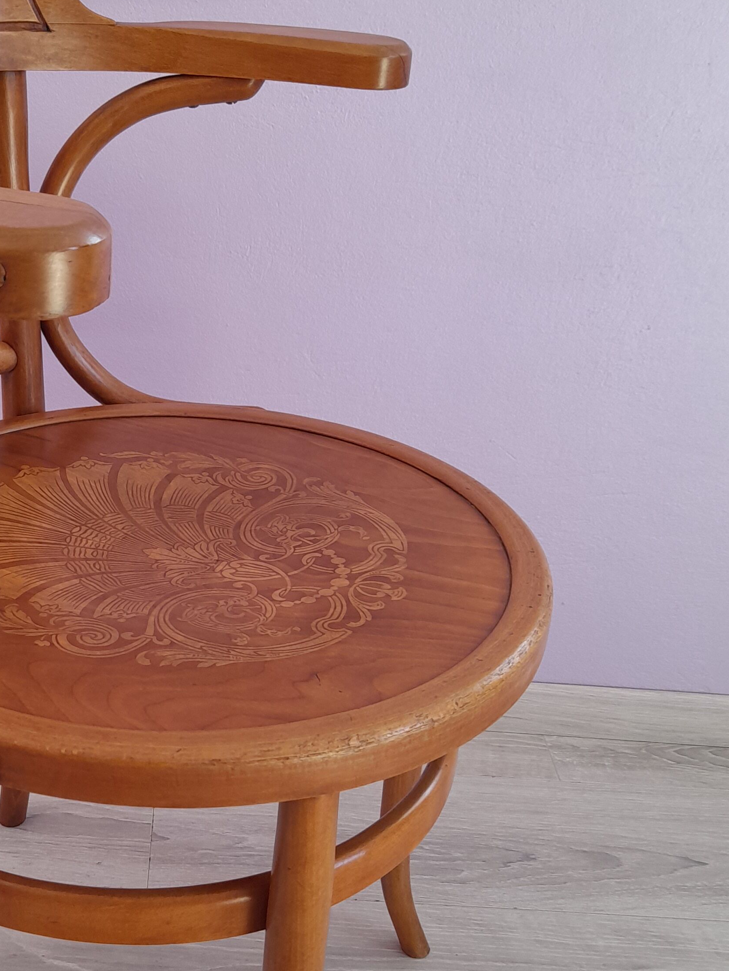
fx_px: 1263
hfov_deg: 31.6
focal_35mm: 45
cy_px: 553
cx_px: 178
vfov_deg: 42.0
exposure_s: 1/50
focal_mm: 4.6
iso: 64
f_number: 2
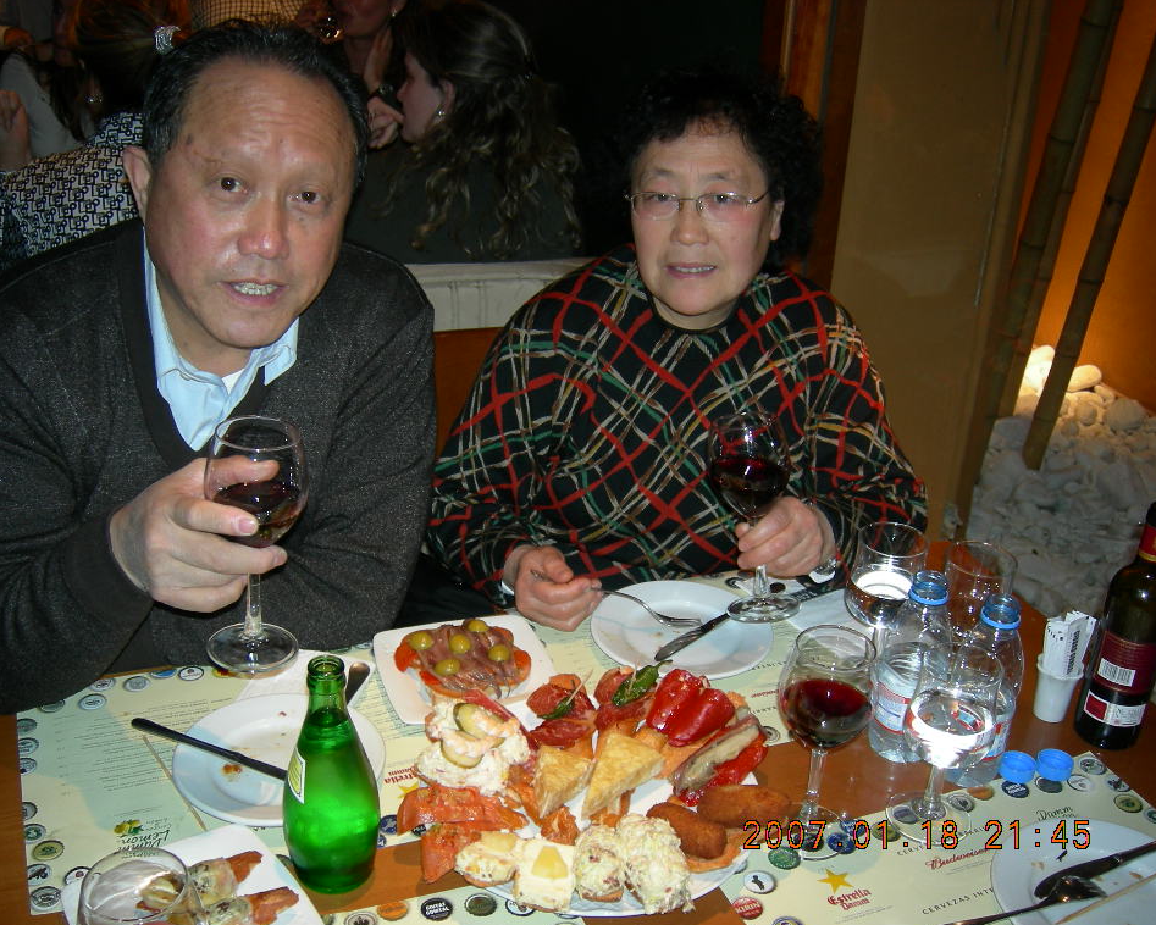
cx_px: 563
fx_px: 1300
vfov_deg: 39.2
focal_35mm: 38
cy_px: 465
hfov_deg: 47.9
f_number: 2.7
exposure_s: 1/60.1
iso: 64
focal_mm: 7.5
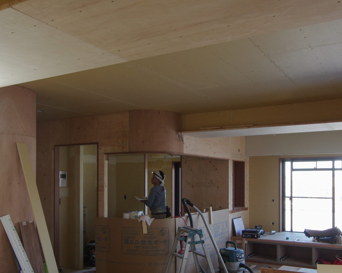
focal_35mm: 35
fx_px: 354
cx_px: 172
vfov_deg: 42.1
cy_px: 155
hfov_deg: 51.5
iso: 400
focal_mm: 14
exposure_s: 1/15
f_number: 10
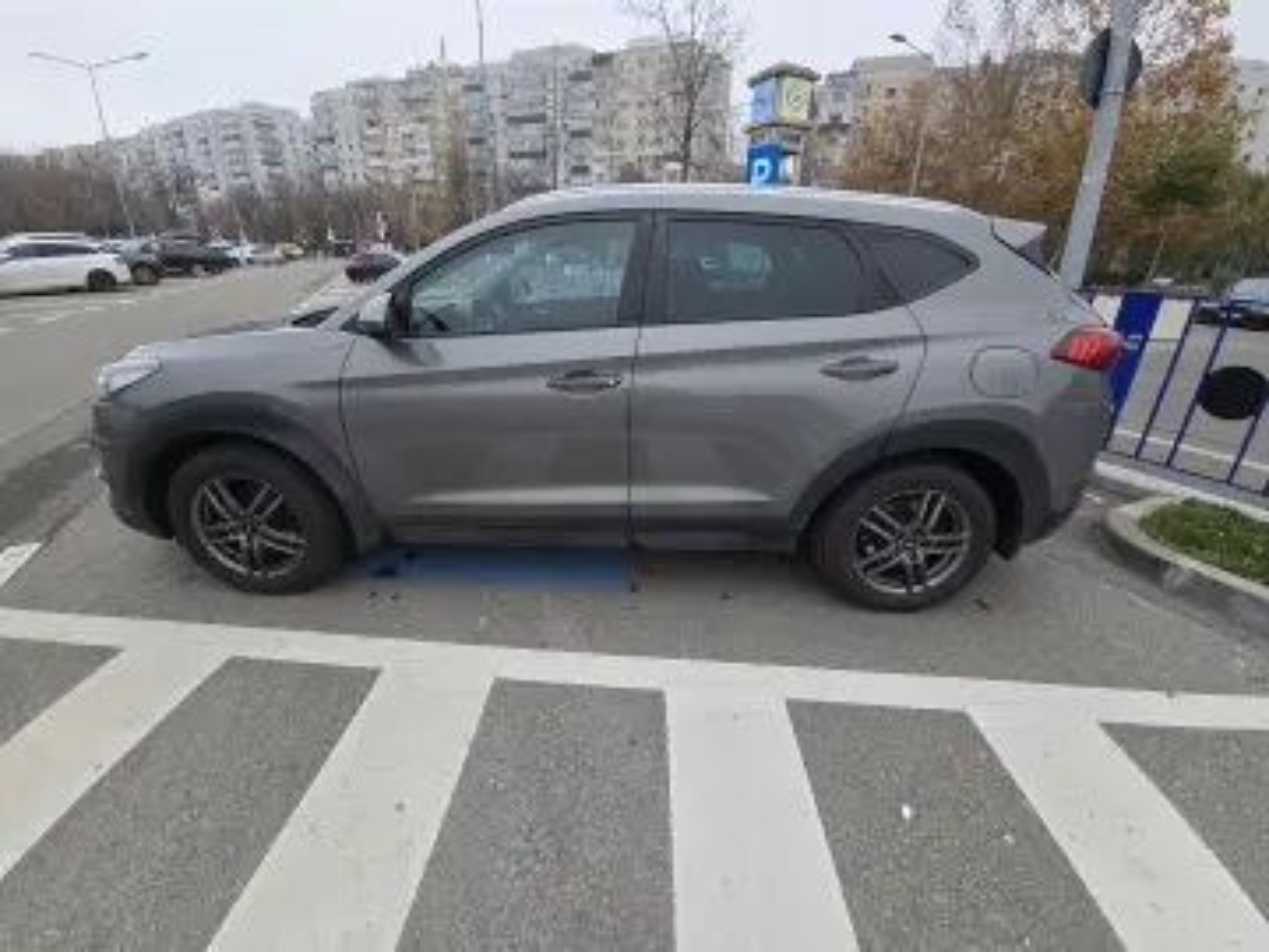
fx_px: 477
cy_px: 476
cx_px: 634
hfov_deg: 106.2
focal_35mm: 13
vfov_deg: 89.9
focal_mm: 2.2
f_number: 2.2
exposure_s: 1/444
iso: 50
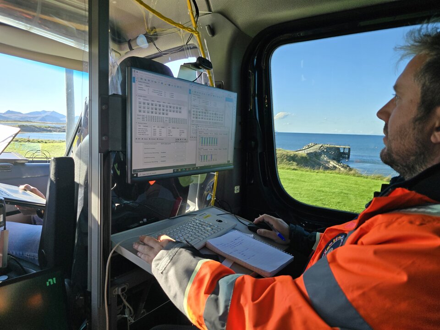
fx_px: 292
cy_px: 165
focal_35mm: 23
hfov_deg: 73.9
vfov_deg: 58.9
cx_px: 220
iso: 32
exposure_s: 1/180
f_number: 1.7
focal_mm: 6.3
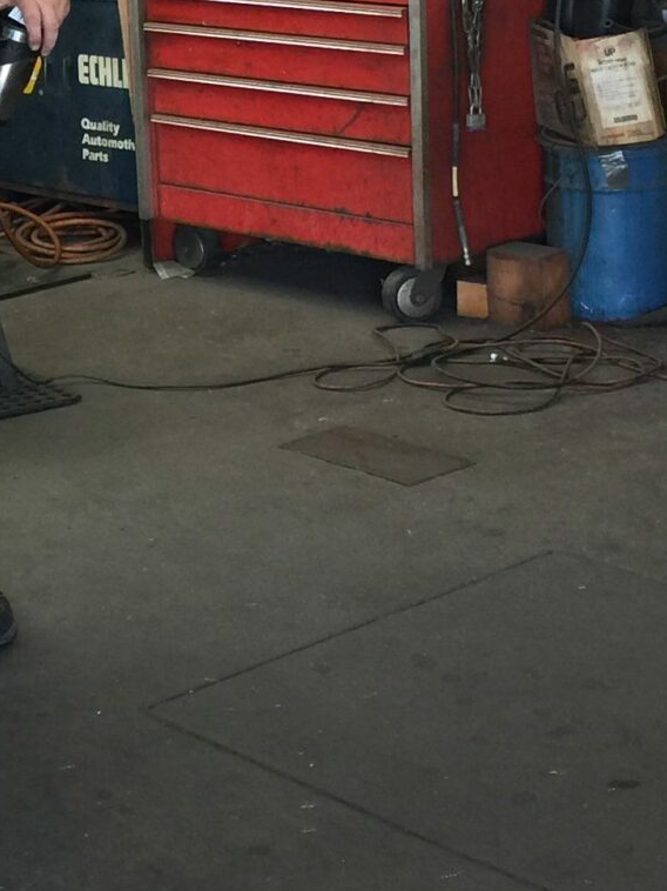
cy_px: 208
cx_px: -87
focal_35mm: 98
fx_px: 2519
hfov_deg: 14.7
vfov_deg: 19.9
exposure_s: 1/30
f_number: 2.2
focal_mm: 4.15
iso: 40
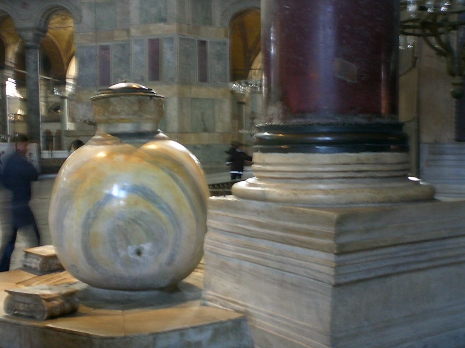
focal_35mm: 43
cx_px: 201
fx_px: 578
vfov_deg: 33.6
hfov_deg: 43.7
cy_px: 185
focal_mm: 5.6
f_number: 3.5
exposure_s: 1/2
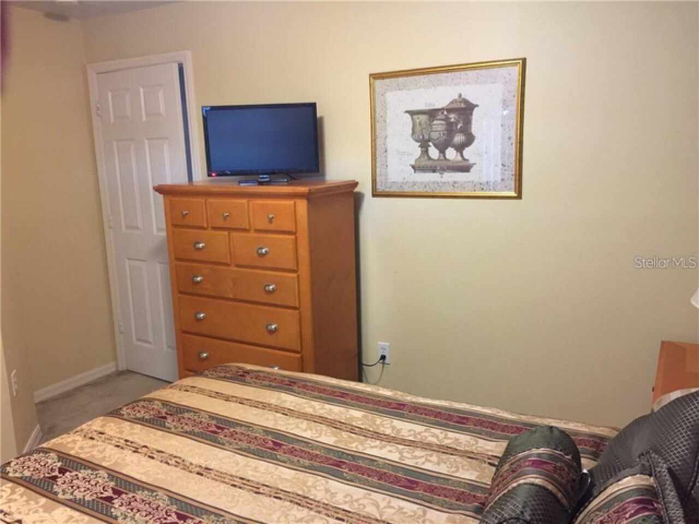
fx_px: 586
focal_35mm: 29
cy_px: 262
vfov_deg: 48.2
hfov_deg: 61.7
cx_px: 350
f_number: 2.2
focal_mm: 4.15
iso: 125
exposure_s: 1/10
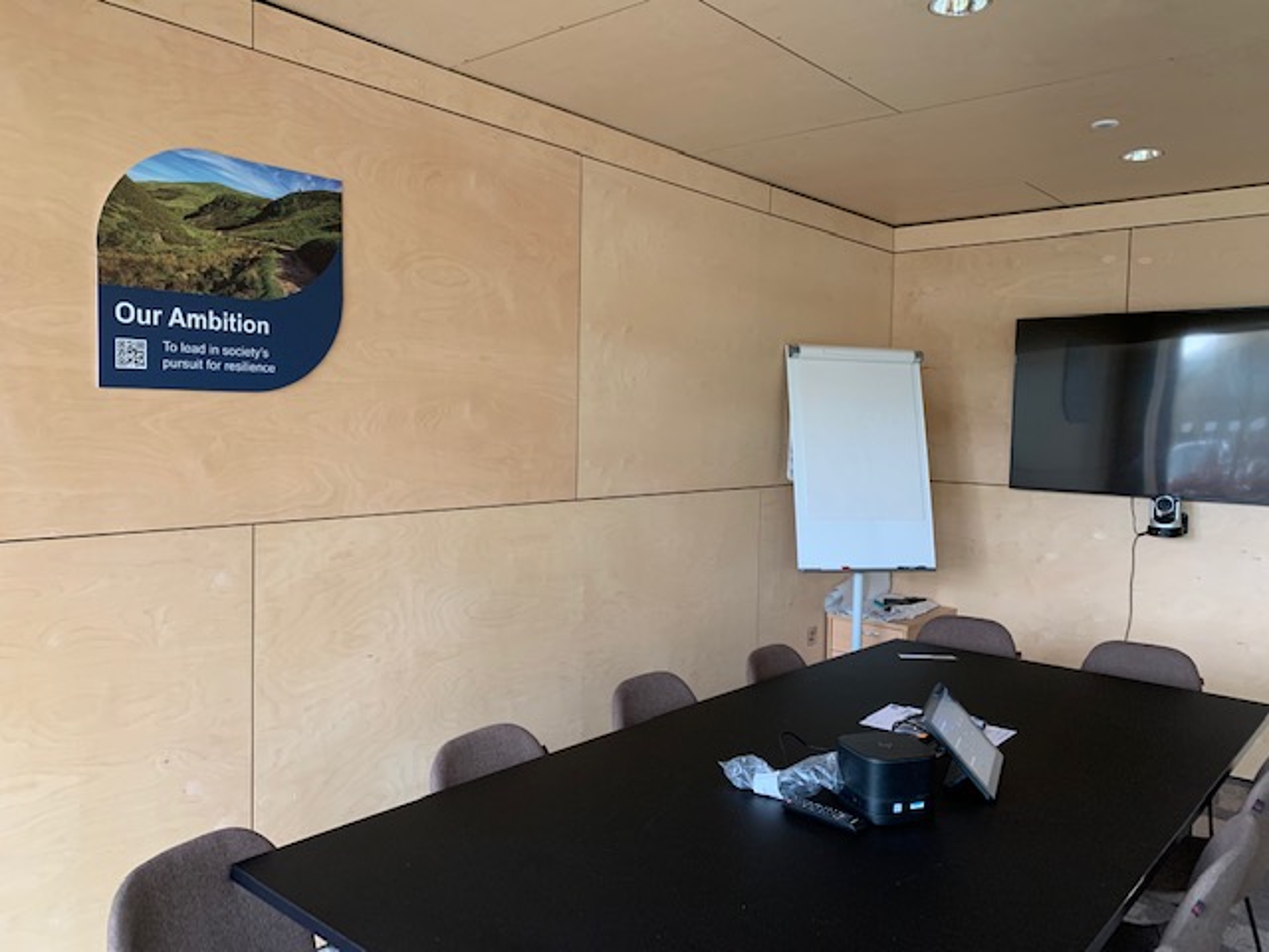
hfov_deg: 67.3
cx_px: 634
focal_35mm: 26
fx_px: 953
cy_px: 476
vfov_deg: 53.1
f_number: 1.8
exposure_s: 1/60
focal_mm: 4.25
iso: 200
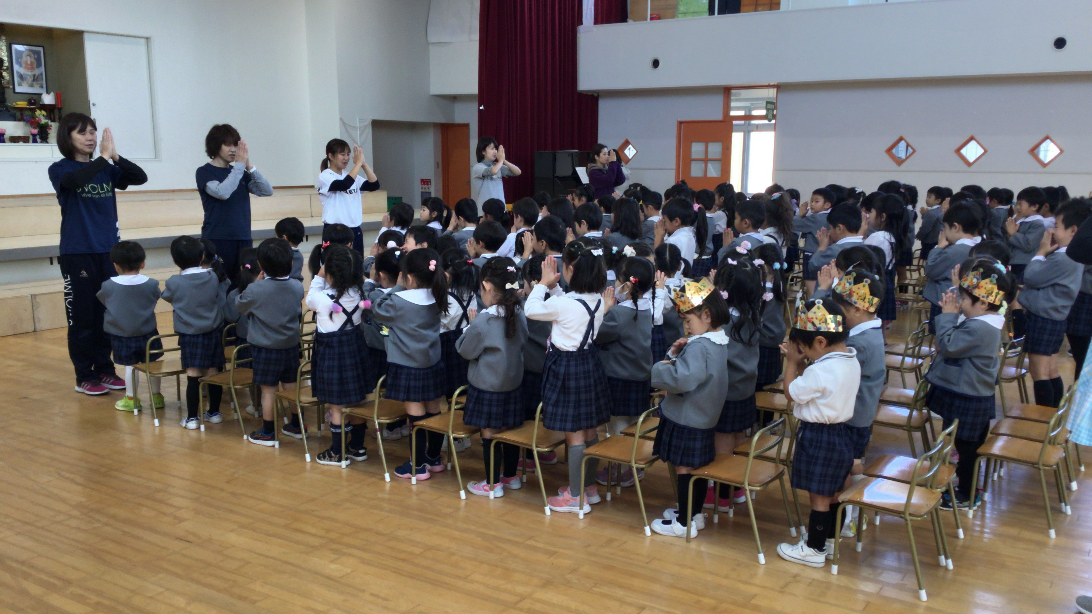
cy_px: 344
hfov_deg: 58.0
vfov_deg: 34.6
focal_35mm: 34
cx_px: 549
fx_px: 985
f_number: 2.4
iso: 25
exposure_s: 1/60
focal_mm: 3.3
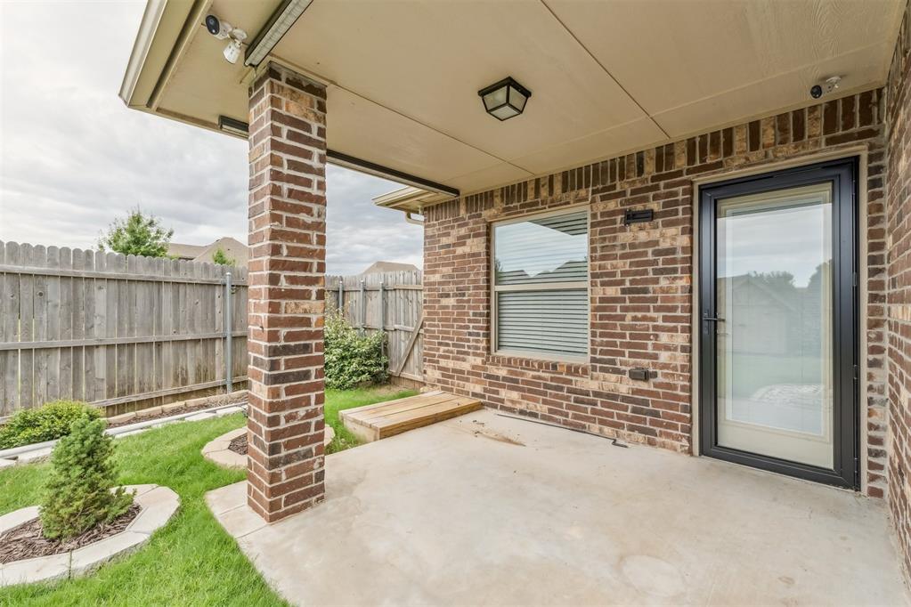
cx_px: 456
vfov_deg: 77.3
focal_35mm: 15
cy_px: 304
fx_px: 380
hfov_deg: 100.4
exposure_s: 1/160
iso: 100
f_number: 8
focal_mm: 10
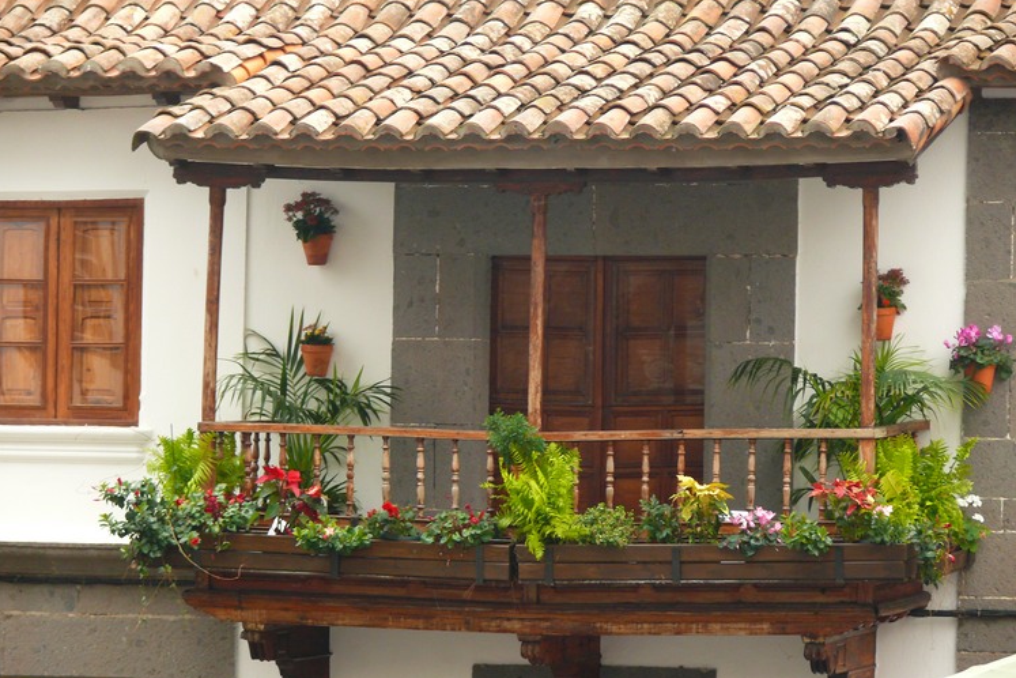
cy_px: 338
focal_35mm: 215
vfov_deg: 6.4
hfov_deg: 9.6
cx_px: 507
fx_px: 6067
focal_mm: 43.6
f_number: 3.6
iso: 200
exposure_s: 1/25
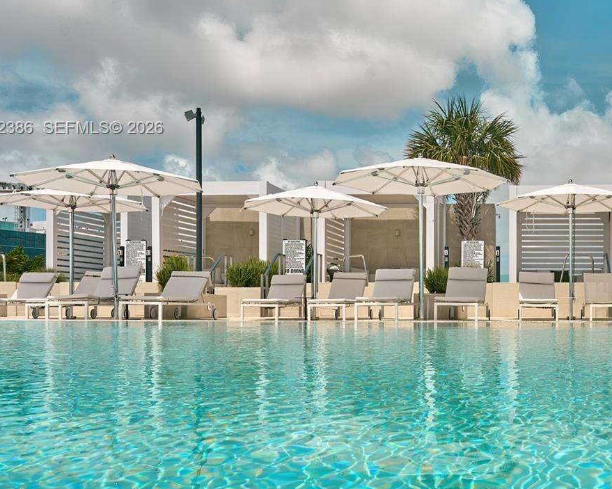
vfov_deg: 35.7
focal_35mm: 41
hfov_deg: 42.5
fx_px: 743
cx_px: 503
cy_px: 129
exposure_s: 1/640
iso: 125
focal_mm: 24
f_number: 10
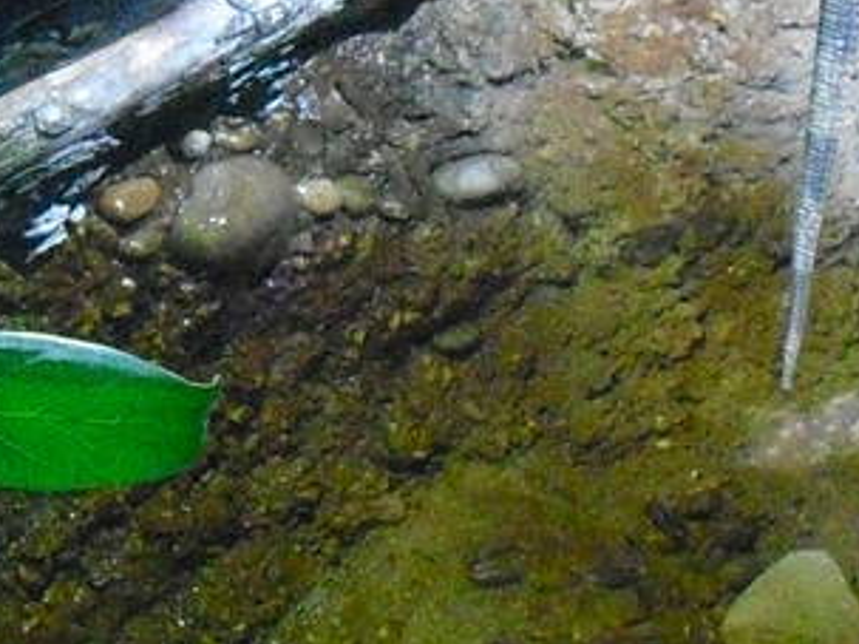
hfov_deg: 10.4
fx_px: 4713
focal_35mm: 190
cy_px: 513
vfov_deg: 7.8
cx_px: 252
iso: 800
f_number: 3.1
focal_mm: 6.3
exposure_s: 1/50
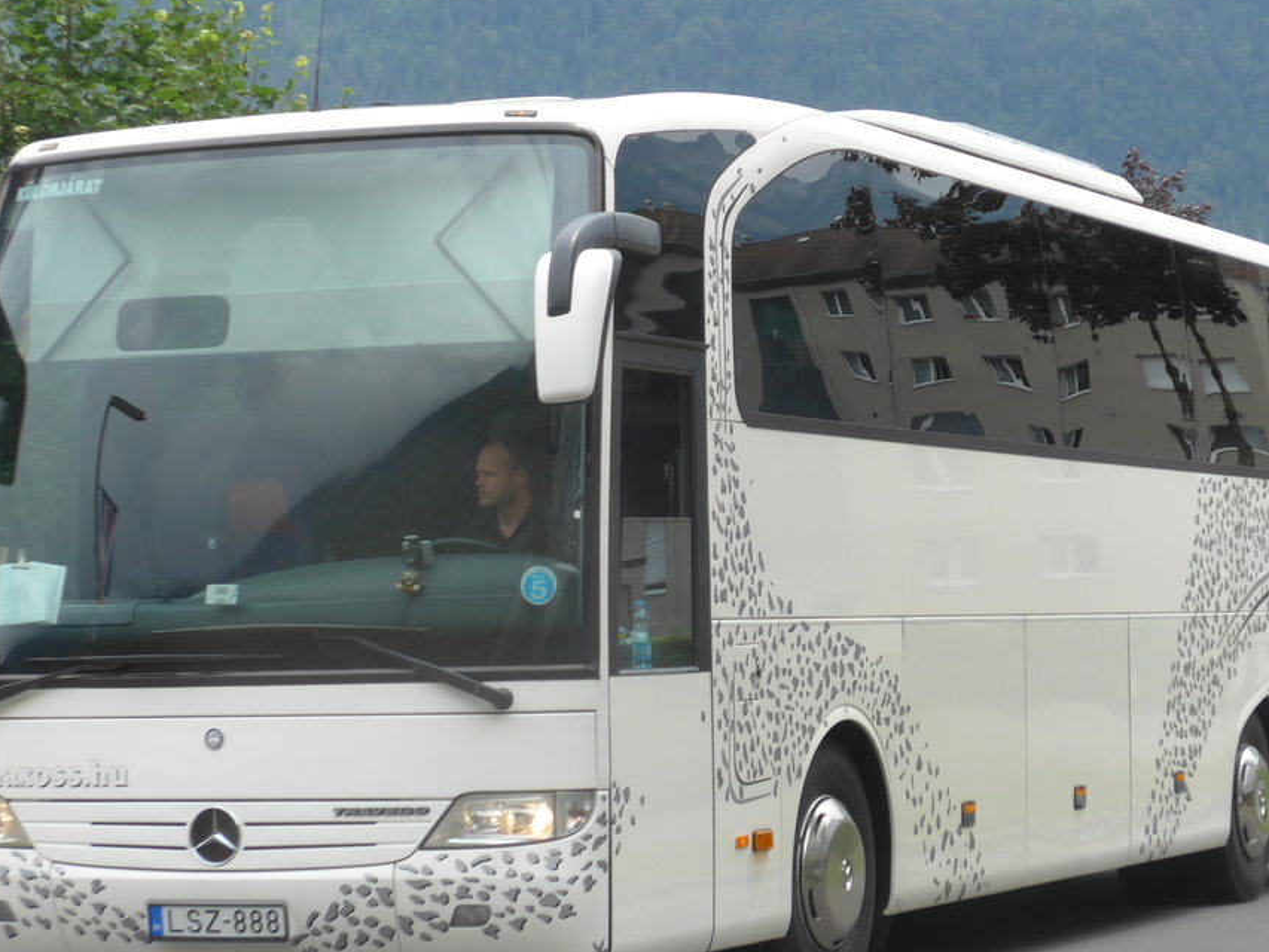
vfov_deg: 12.2
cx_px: 687
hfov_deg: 16.3
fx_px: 4436
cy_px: 480
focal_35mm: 121
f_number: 4.5
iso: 100
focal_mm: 17
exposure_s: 1/320
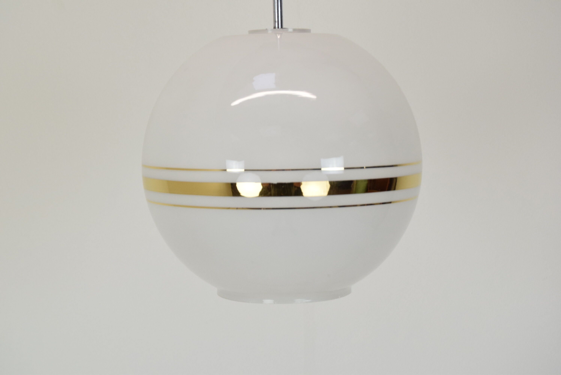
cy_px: 188
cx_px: 280
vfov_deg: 17.5
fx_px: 1216
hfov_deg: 26.0
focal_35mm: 78
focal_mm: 52
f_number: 9
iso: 1600
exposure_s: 1/320
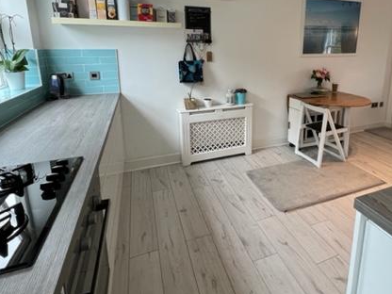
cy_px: 94
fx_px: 226
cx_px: 236
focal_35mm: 20
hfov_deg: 80.8
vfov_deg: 64.0
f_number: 1.8
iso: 160
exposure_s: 1/100
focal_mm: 1.57
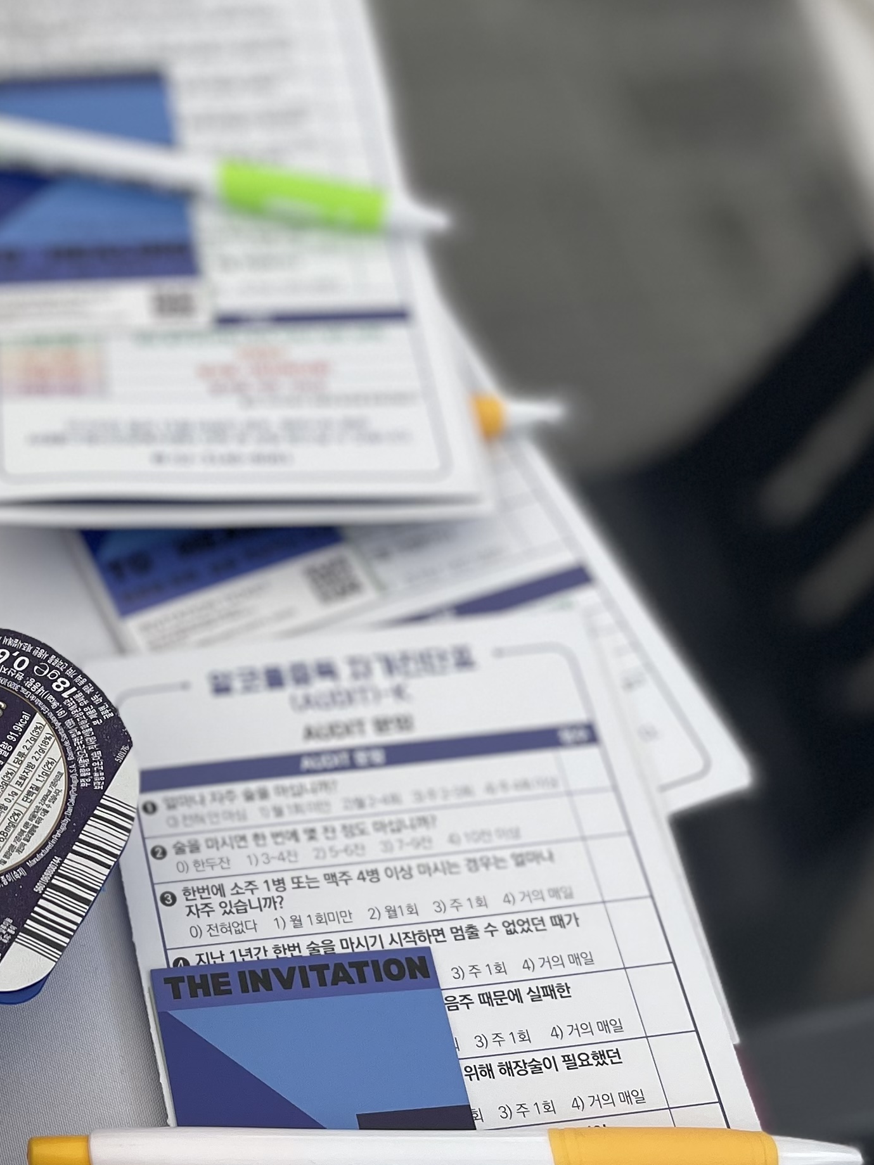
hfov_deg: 24.5
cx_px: -6
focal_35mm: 57
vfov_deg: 33.8
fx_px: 1919
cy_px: 647
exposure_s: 1/2786
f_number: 1.6
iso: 50
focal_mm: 5.1
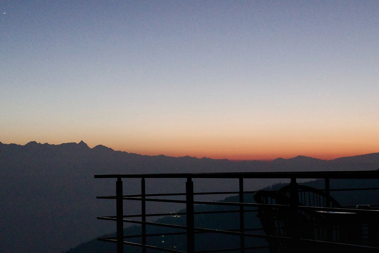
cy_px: 138
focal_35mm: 73
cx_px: 193
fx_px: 769
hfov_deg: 27.7
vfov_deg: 18.7
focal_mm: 26
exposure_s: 1/2
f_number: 10
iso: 2000
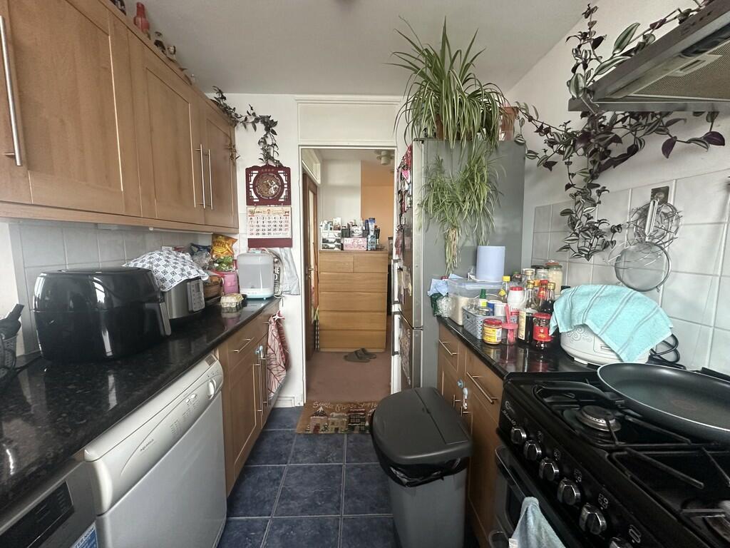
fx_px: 295
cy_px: 274
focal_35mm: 14
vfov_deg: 85.7
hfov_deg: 102.1
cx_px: 365
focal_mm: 2.22
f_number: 2.2
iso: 400
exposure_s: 1/60
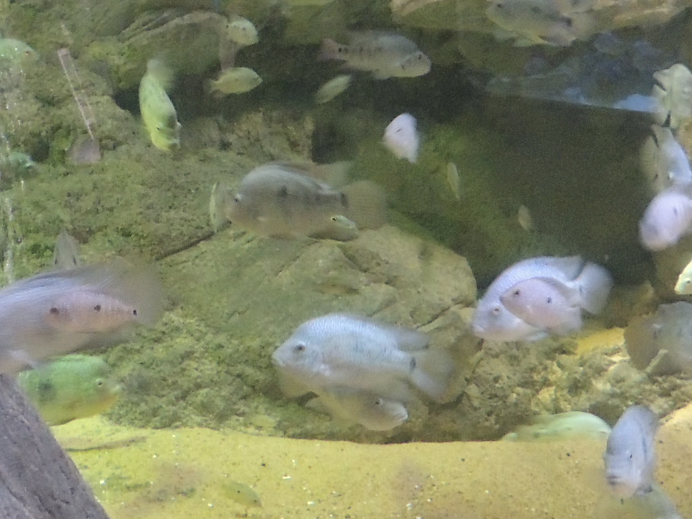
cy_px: 260
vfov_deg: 56.8
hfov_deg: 71.6
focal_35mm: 24
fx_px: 480
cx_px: 346
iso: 800
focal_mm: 4.3
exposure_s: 1/5
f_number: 3
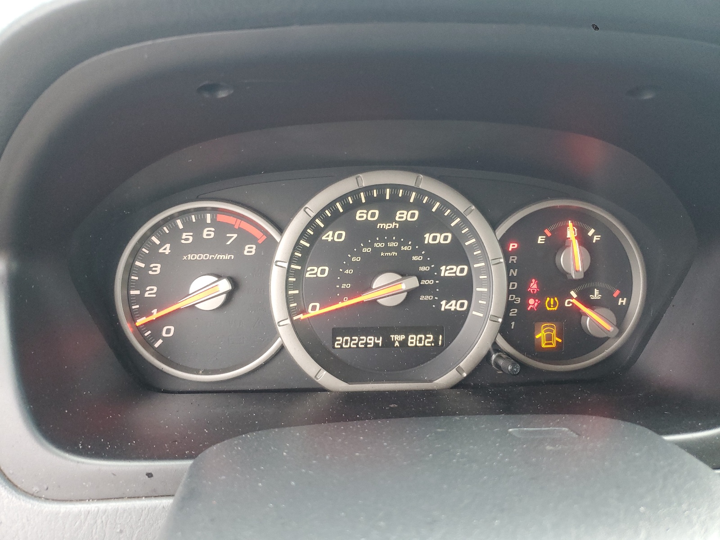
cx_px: 360
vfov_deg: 53.1
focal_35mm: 26
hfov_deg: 67.3
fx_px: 541
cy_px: 270
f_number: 1.5
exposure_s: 1/60.2
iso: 150
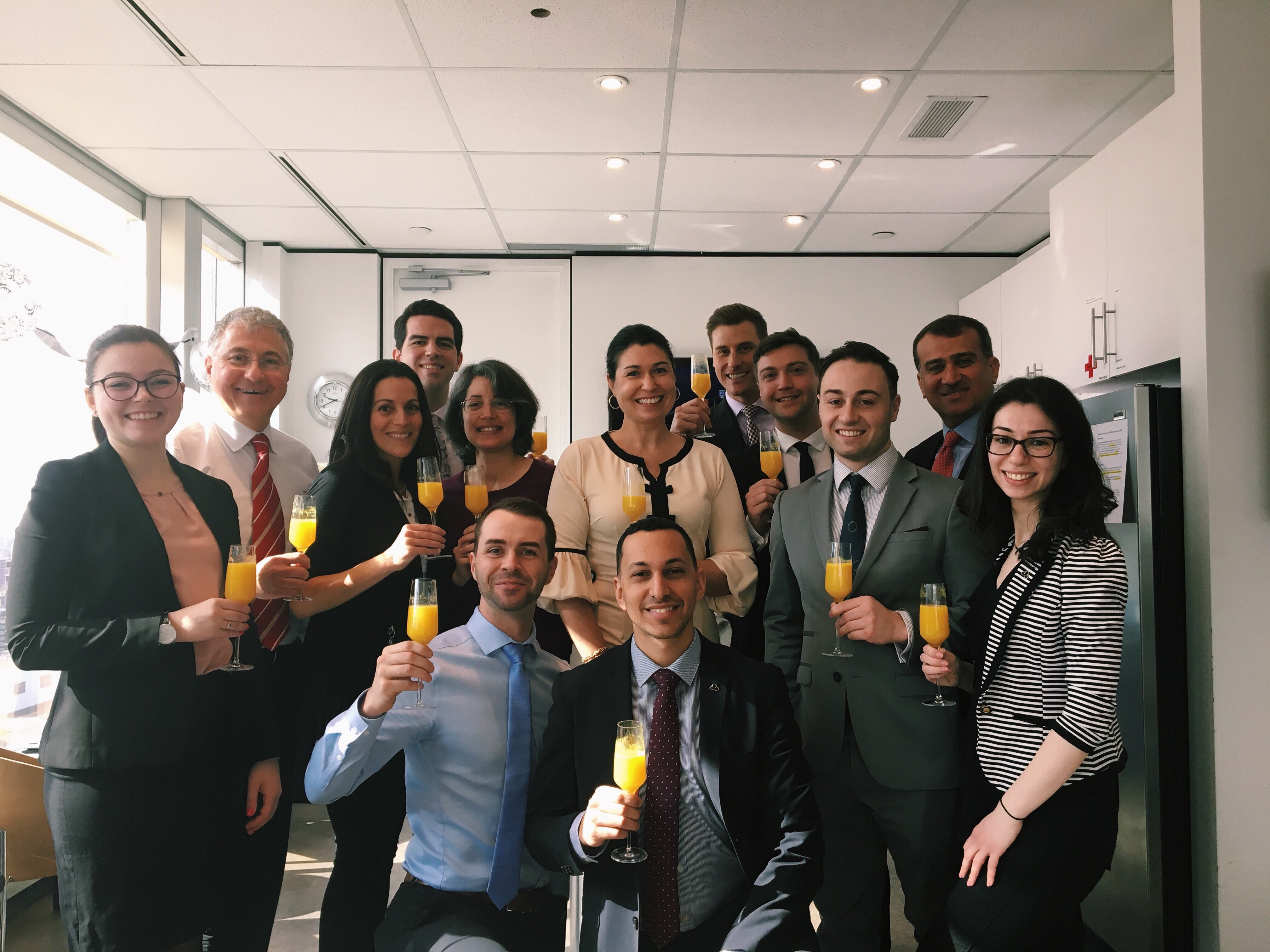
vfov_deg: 48.2
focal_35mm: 29
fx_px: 1064
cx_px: 635
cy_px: 476
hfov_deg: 61.7
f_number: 2.2
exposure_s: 1/40
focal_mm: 4.15
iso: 25
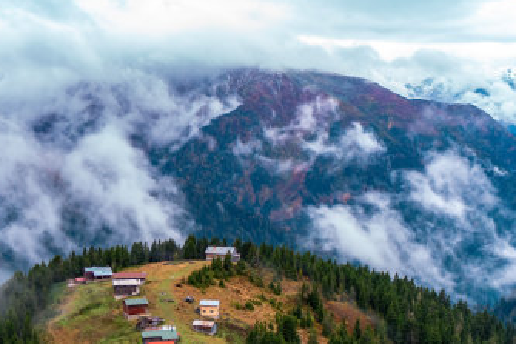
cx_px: 189
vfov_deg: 20.8
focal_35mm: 64
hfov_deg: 31.3
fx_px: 917
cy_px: 310
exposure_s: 1/800
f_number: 1.7
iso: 80
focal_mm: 35
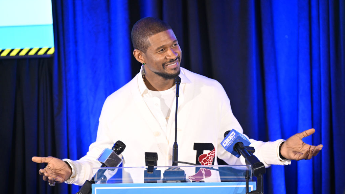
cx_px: 172
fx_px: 1683
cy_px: 97
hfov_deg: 11.7
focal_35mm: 184
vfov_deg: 6.6
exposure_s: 1/200
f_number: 2.8
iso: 2500
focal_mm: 175
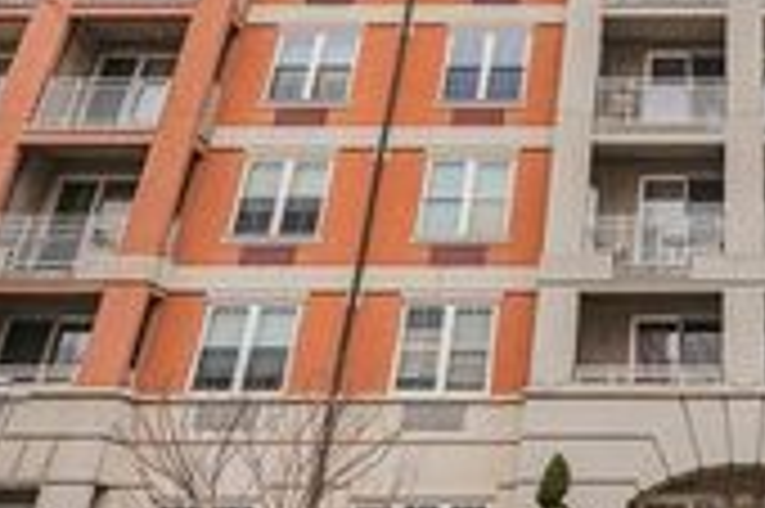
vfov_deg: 27.6
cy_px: 56
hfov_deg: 37.8
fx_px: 998
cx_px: 752
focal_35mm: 47
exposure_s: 1/80
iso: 50
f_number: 6.3
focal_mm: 16
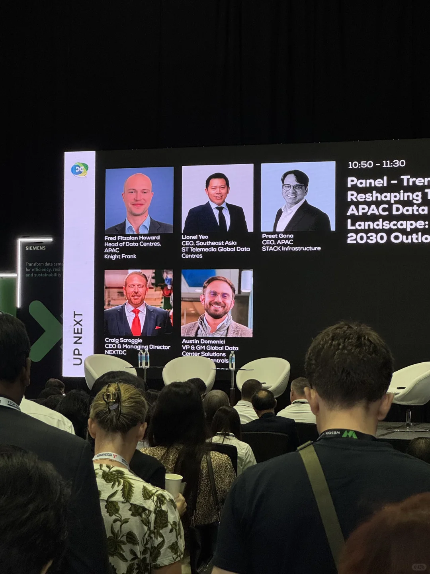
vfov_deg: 25.3
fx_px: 1275
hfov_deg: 19.1
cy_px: 287
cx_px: 215
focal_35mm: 77
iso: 100
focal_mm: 9
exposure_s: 1/100
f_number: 2.8
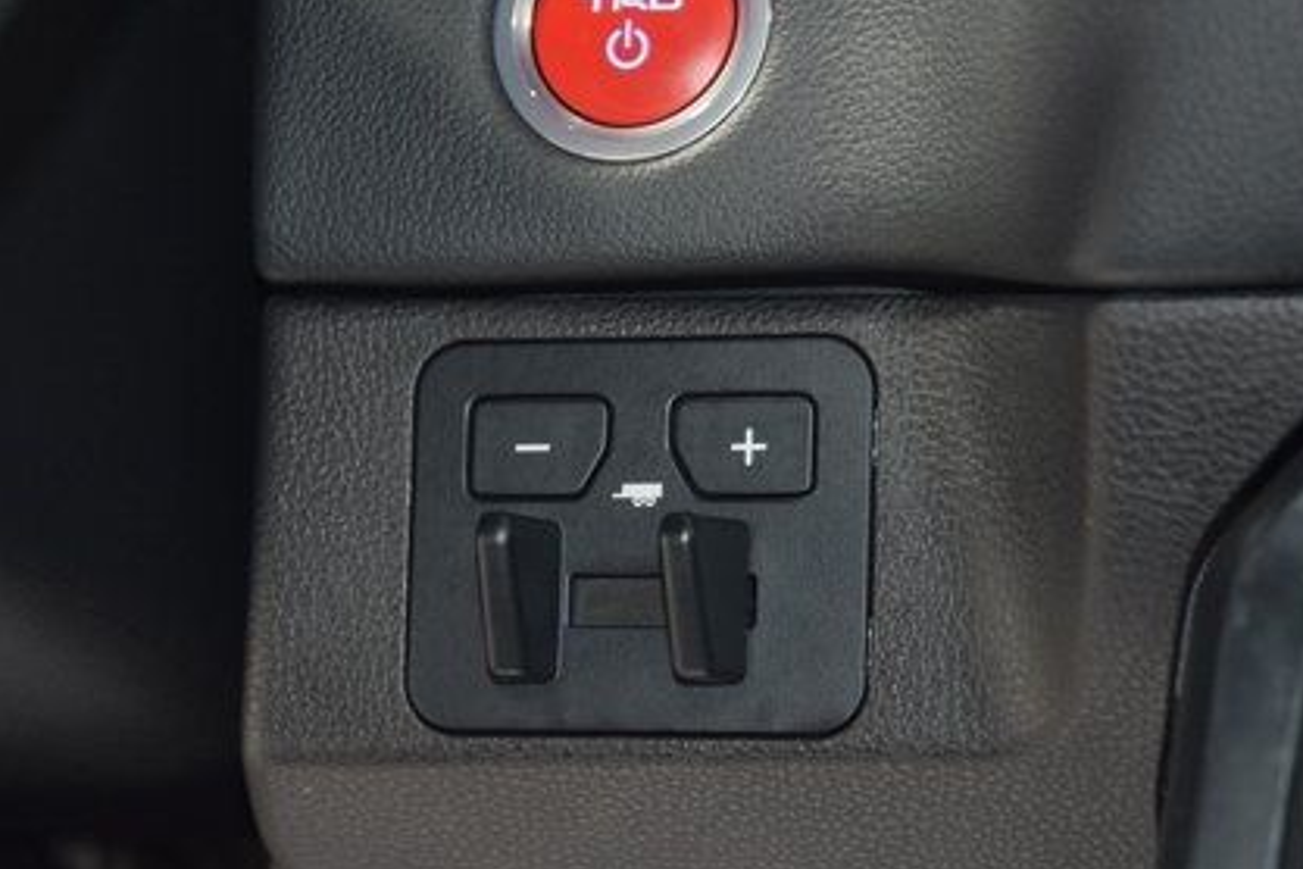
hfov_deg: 12.8
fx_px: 5827
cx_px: 644
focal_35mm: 161
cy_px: 305
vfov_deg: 8.5
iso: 2500
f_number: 4.5
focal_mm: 70
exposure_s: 1/13
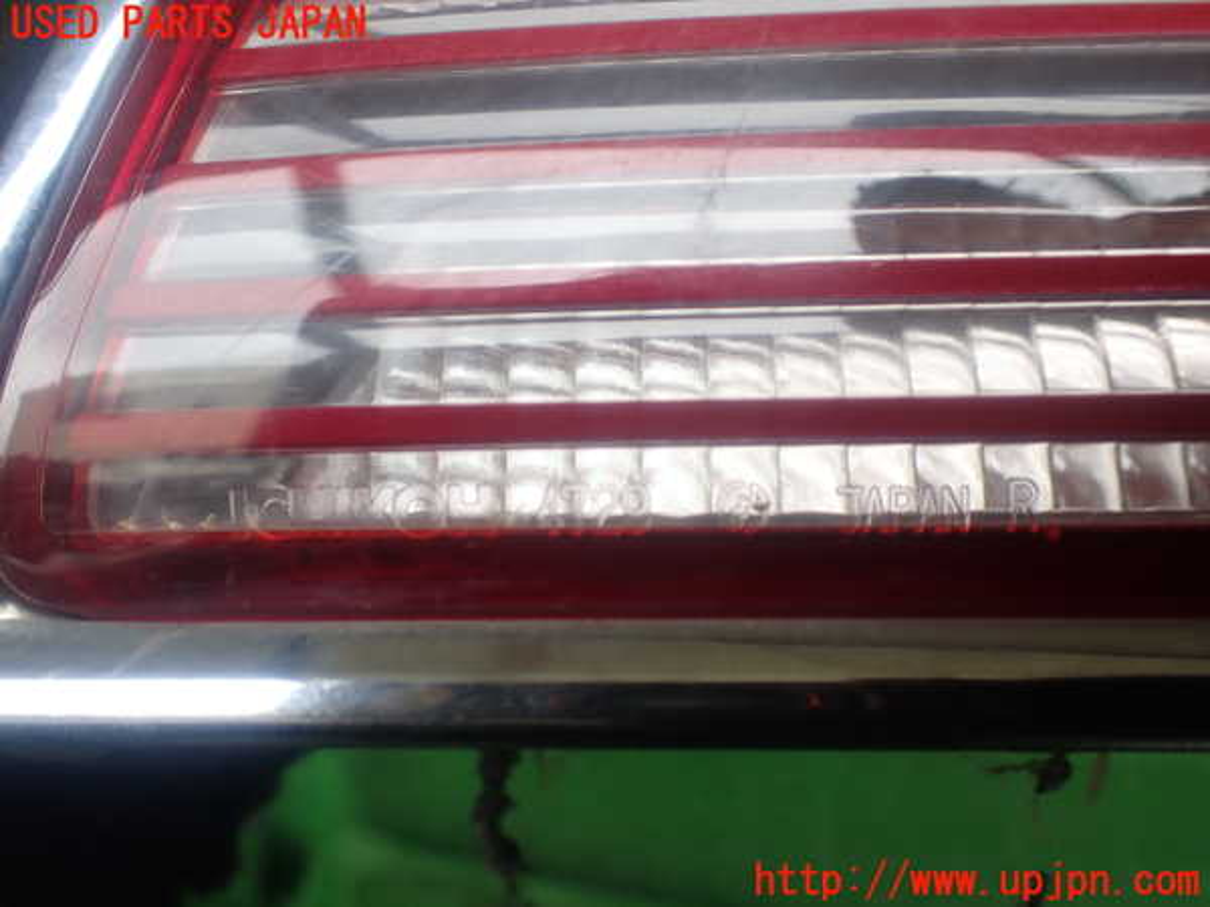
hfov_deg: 60.0
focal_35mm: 30
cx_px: 605
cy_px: 454
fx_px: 1049
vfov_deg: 46.8
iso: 200
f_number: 2.3
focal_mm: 5.4
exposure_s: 1/125
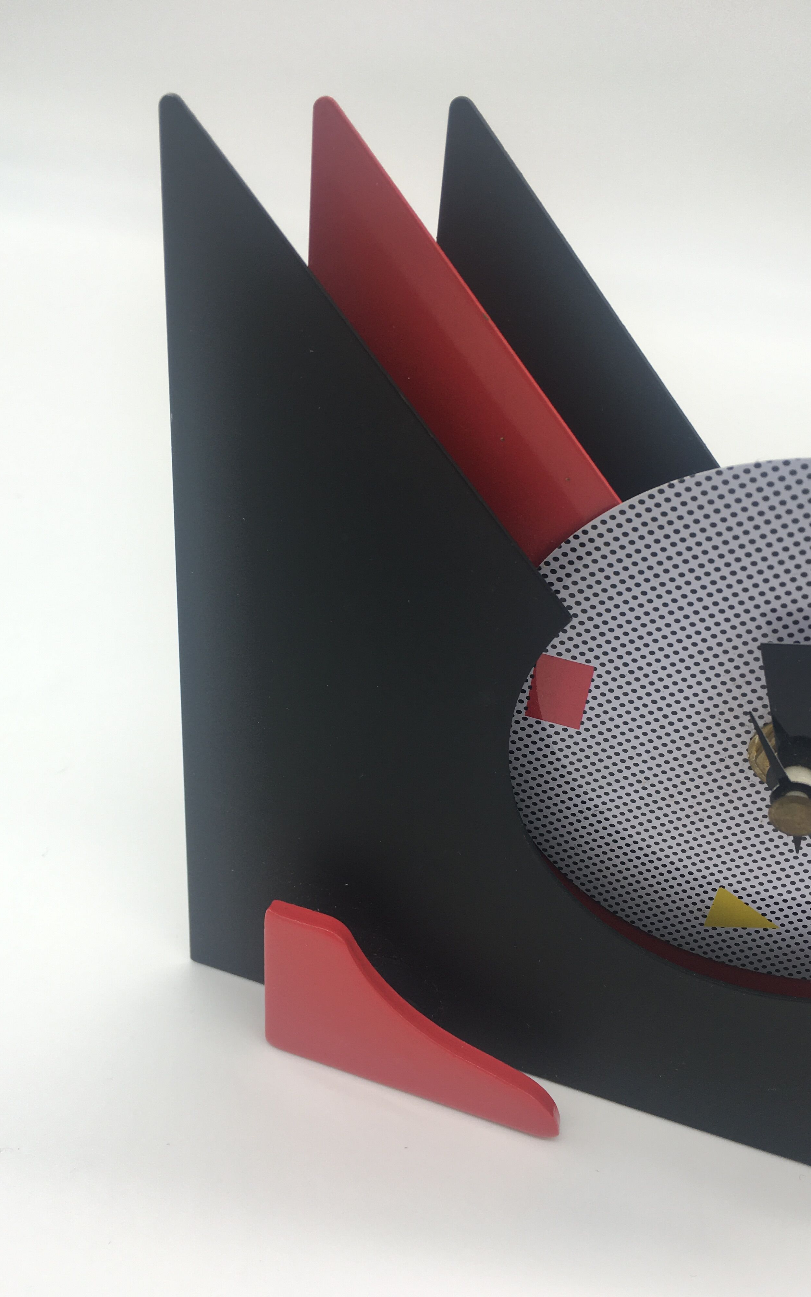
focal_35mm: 31
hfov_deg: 40.6
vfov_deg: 61.2
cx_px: 400
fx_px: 1096
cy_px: 653
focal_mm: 4.15
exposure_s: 1/108
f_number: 2.2
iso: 25
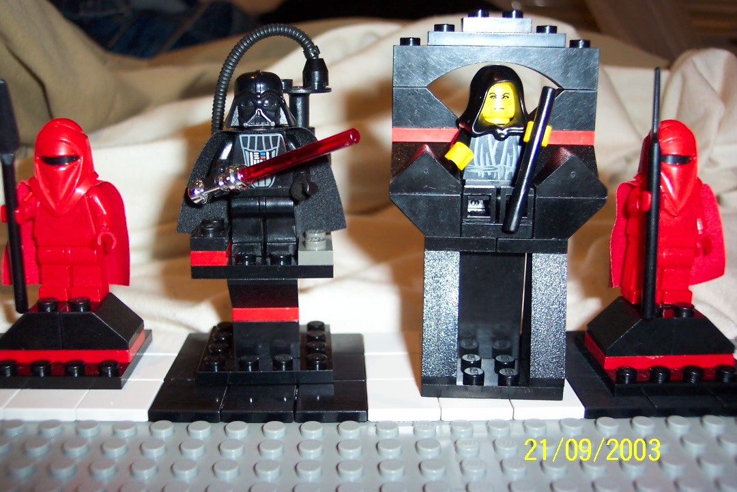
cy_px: 246
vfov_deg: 35.1
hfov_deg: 50.7
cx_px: 368
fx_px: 778
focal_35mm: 38
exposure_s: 1/30
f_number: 2.8
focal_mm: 8
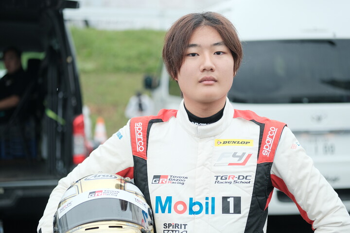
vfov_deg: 18.2
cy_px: 116
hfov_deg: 27.0
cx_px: 175
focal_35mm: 75
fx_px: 729
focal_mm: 50
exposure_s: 1/1000
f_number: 2
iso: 320
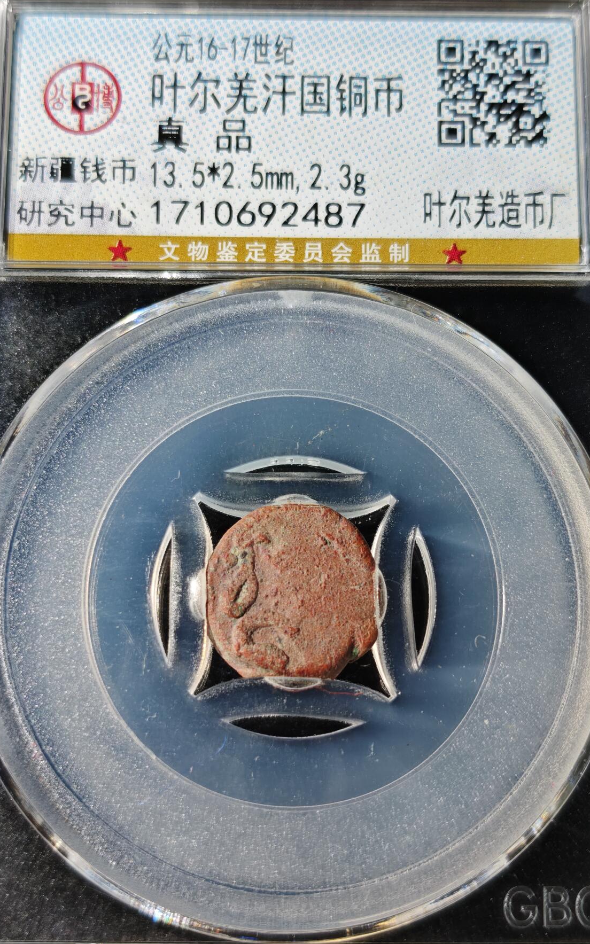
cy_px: 465
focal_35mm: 54
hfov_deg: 24.0
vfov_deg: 37.5
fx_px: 1390
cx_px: 297
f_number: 1.63
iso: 64
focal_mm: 5.85
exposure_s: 1/100
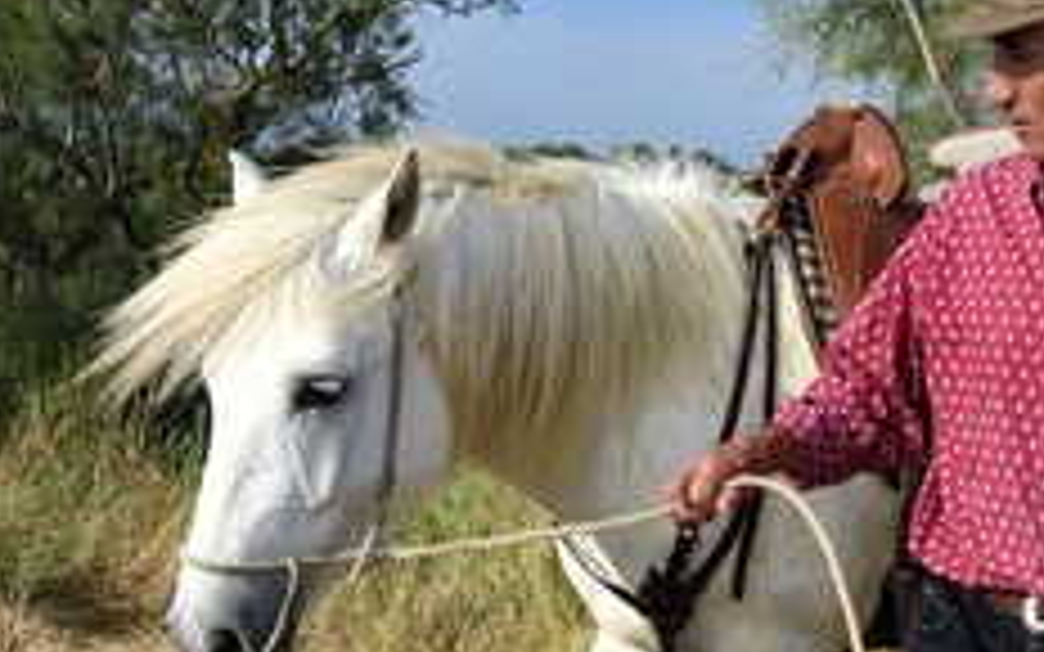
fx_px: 1679
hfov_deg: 34.2
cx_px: 713
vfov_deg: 21.8
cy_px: 504
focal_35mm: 59
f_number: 9
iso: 200
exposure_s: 1/320
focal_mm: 32
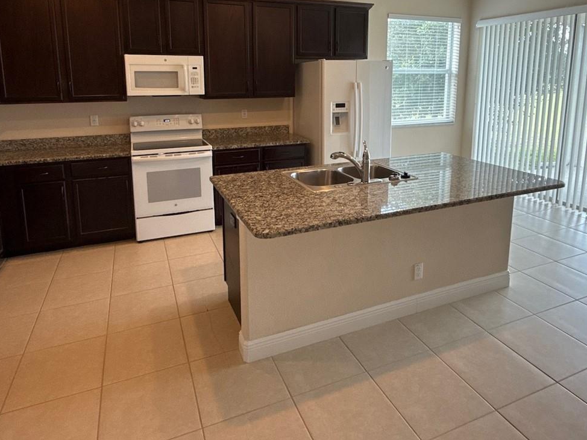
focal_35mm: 23
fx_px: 390
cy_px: 137
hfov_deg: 73.9
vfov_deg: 57.2
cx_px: 286
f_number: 2.2
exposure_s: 1/120
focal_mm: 2.22
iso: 200
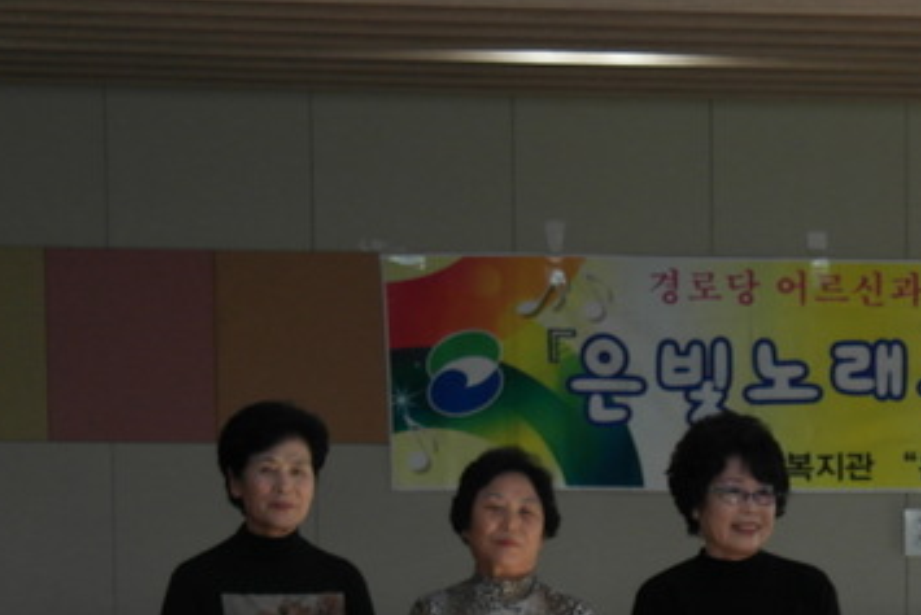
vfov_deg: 8.8
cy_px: 839
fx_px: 3916
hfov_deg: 13.2
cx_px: 960
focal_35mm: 153
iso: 200
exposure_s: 1/125
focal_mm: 35
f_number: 4.5
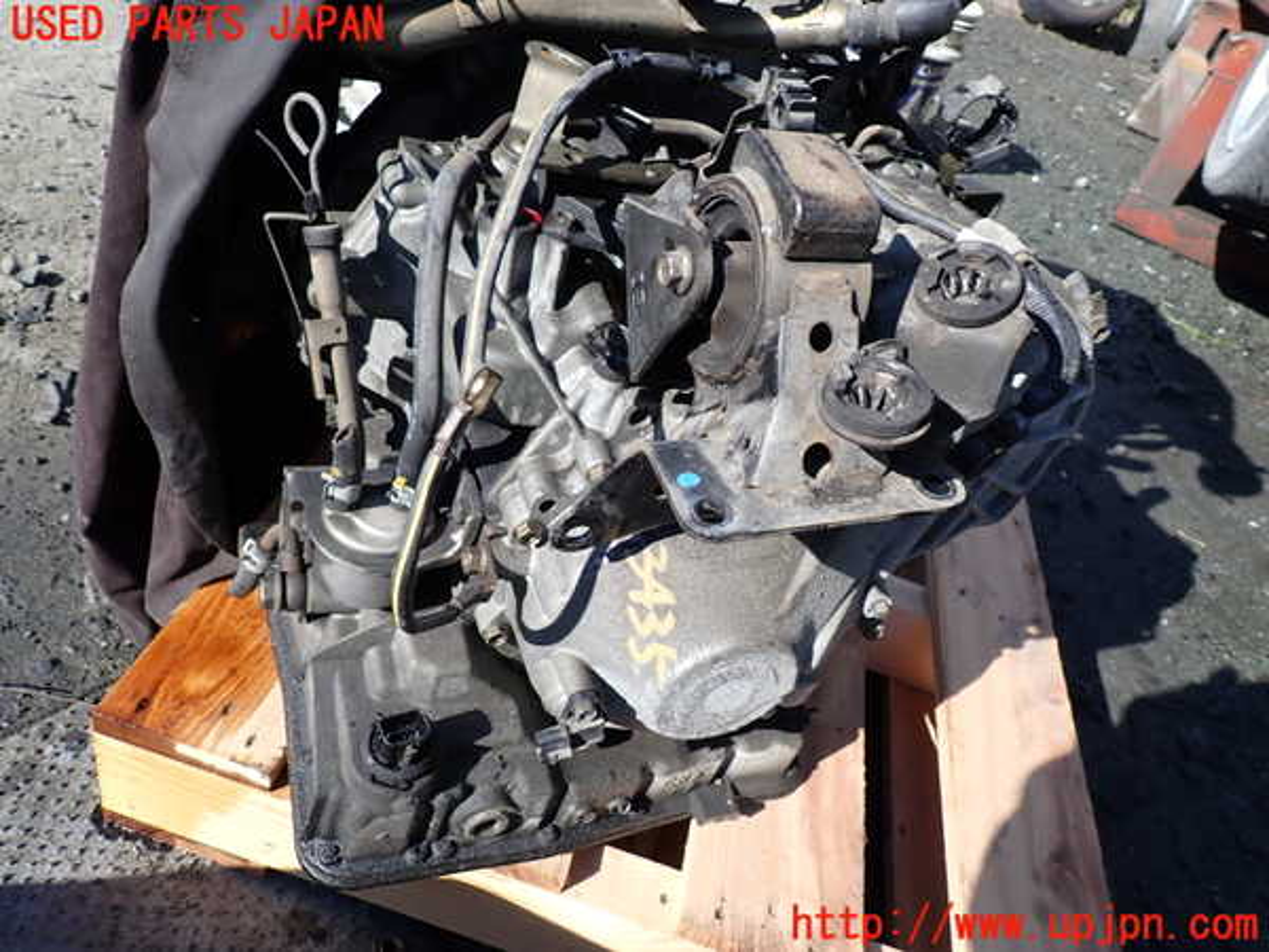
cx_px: 634
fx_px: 916
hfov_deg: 69.4
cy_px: 476
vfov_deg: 54.9
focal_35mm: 25
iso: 100
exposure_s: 1/640
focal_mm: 4.5
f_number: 2.8
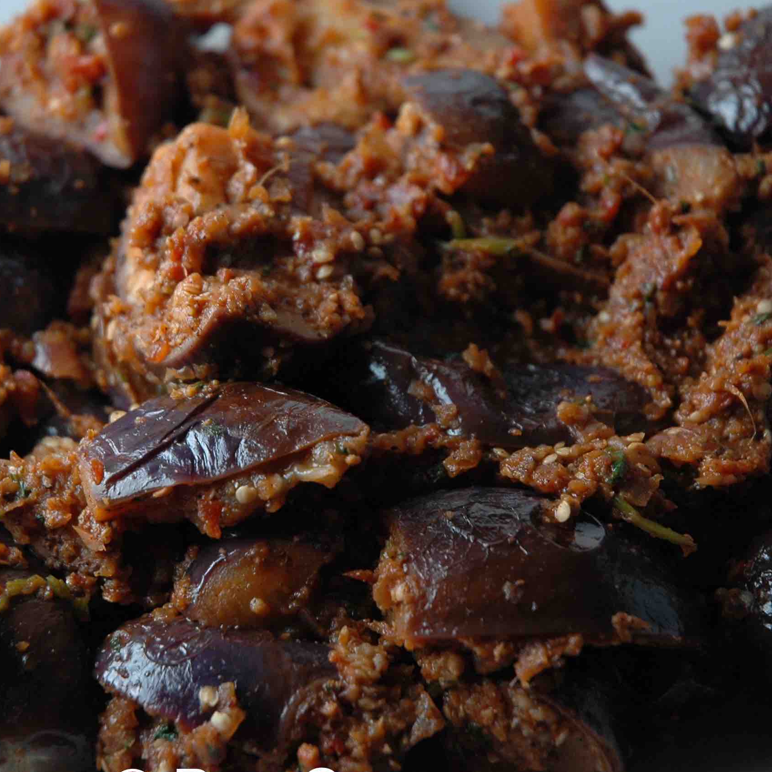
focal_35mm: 140
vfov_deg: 12.5
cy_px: 374
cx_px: 343
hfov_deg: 12.5
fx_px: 3532
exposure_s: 1/40
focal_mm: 62
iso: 400
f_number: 4.5
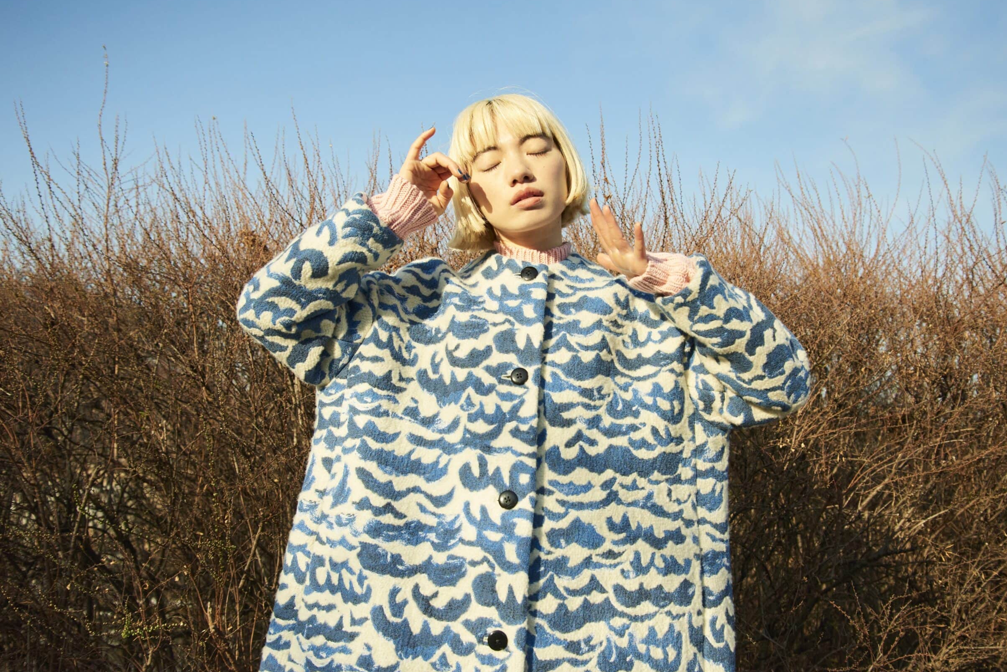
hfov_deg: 55.8
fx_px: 951
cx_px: 528
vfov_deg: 38.9
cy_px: 324
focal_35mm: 34
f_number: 5.6
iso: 3200
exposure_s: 1/8000
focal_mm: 32
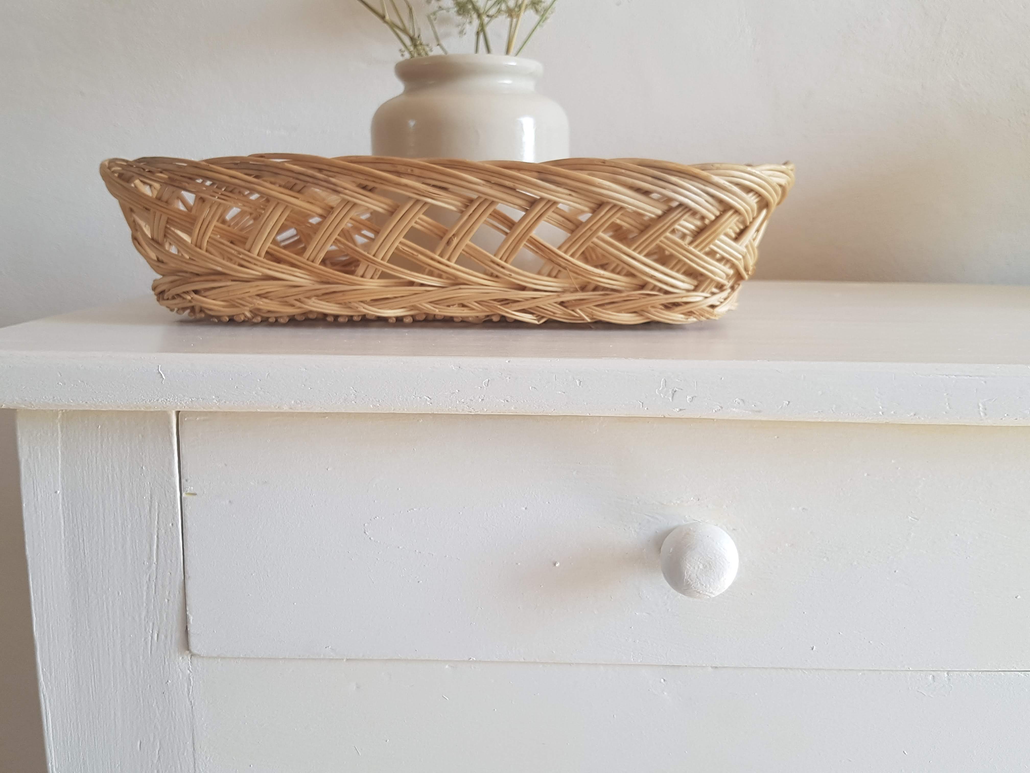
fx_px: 774
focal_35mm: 26
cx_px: 515
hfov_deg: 67.3
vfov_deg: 53.1
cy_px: 386
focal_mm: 4.2
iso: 50
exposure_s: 1/50
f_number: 1.7
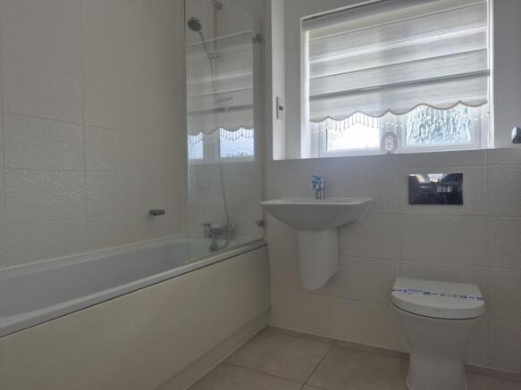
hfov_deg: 73.9
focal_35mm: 23
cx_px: 260
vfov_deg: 58.9
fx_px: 346
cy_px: 195
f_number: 1.8
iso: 40
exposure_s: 1/180
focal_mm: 5.4
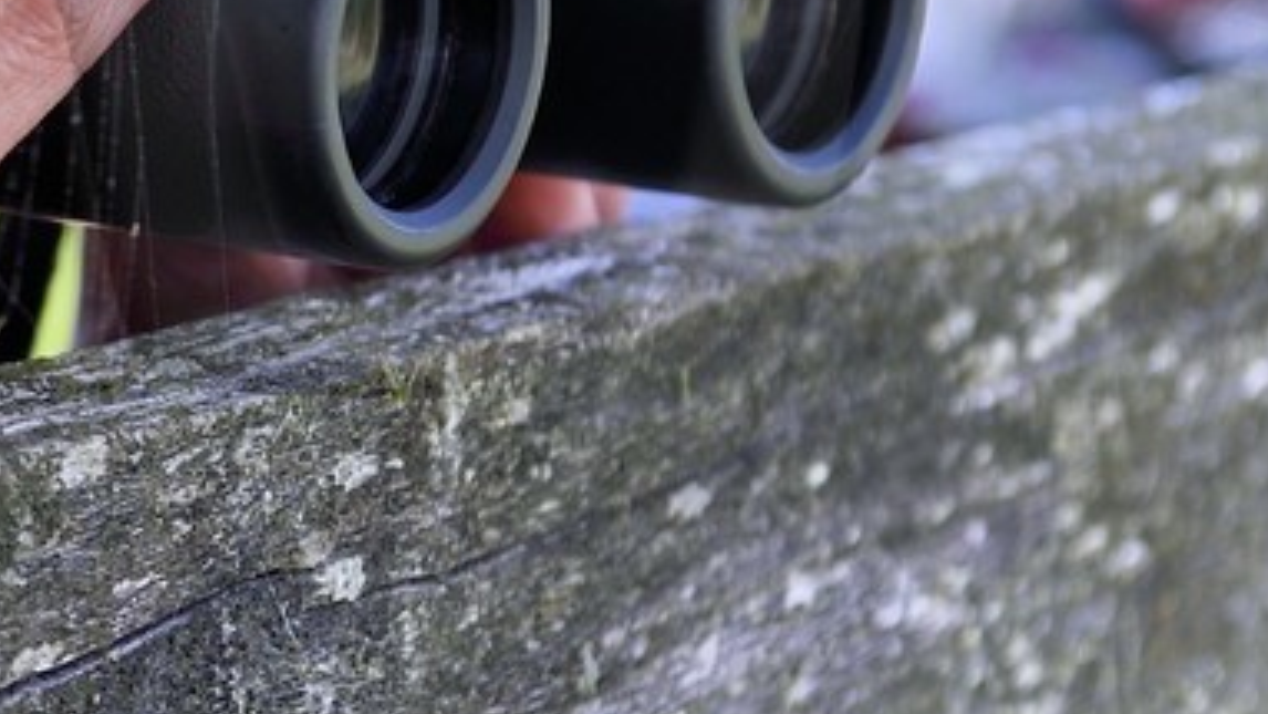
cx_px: -498
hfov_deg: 6.9
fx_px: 10323
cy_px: -144
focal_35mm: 307
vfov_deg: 4.0
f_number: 5.6
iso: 200
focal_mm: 70
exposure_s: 1/250
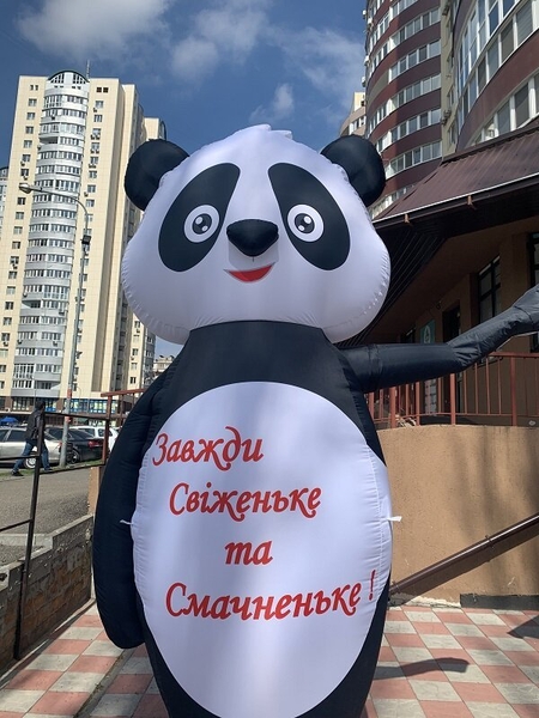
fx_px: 540
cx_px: 270
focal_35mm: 26
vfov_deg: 67.3
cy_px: 359
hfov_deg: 53.1
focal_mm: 4.25
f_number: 1.8
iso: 25
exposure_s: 1/3401
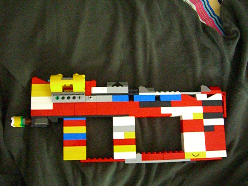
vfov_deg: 37.7
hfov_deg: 49.0
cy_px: 93
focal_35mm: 38
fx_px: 272
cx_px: 124
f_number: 2.8
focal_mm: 7.9
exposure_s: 1/50
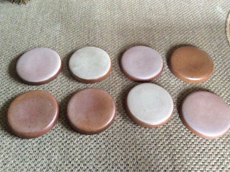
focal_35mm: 33
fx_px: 219
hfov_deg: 55.4
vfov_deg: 42.9
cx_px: 113
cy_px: 88
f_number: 2.4
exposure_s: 1/17
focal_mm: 3.3
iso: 640
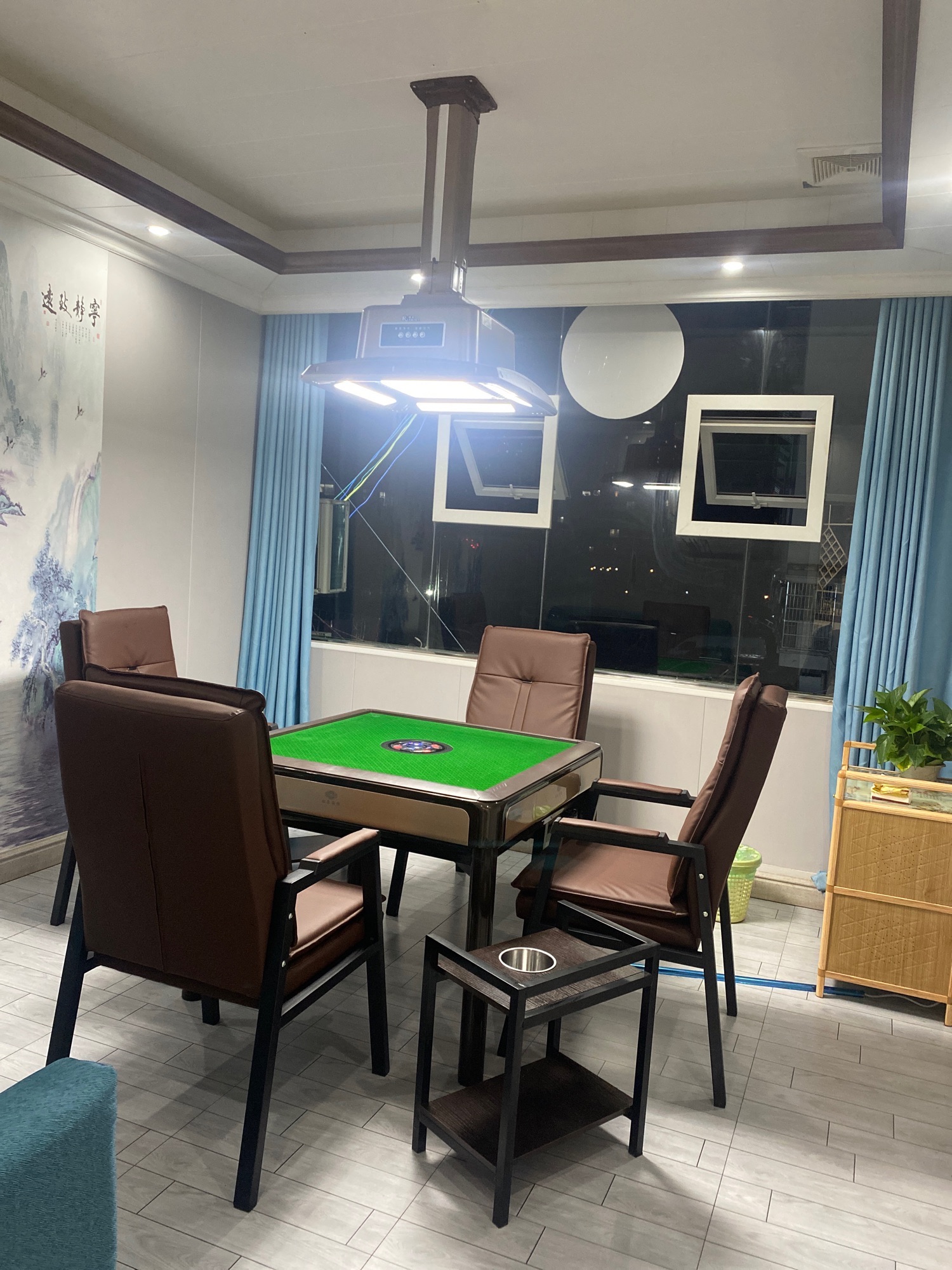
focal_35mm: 26
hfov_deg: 53.1
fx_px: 953
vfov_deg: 67.3
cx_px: 476
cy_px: 635
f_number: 1.8
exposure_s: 1/50
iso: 320
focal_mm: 4.25
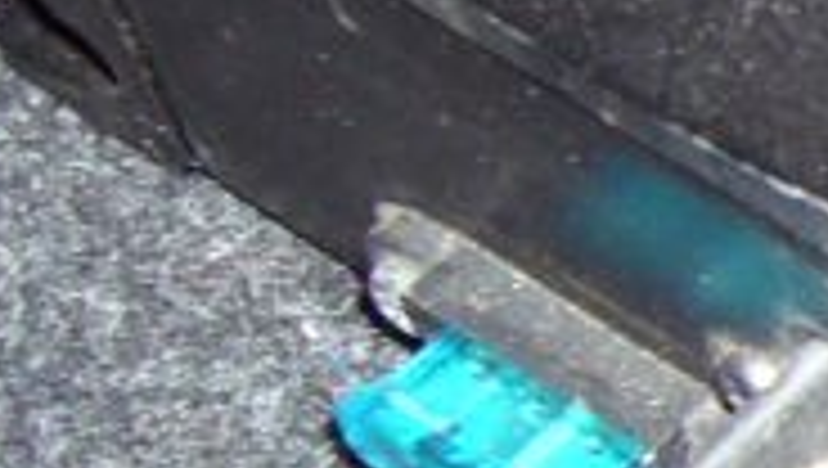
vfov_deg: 5.9
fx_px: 4550
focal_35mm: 207
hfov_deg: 9.2
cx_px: 2043
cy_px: 374
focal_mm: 5.8
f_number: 2.8
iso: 100
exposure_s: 1/30
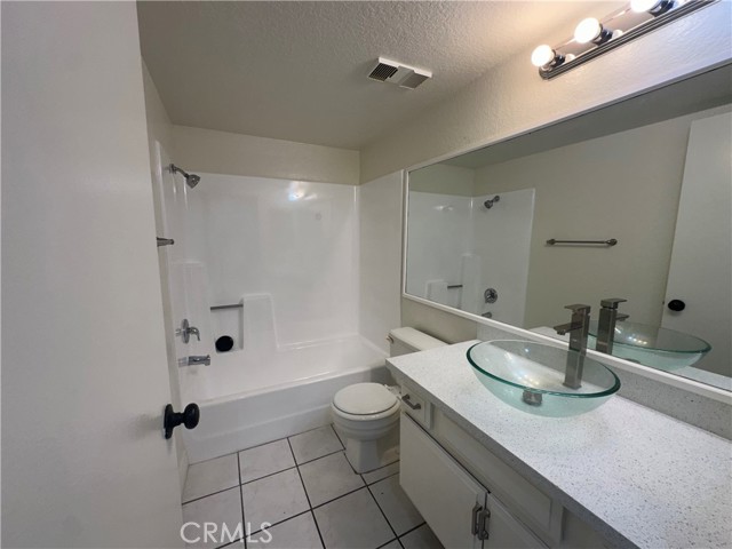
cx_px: 366
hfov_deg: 102.1
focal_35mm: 14
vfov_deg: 85.7
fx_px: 296
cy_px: 274
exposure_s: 1/120
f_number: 2.2
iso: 50
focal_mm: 2.22
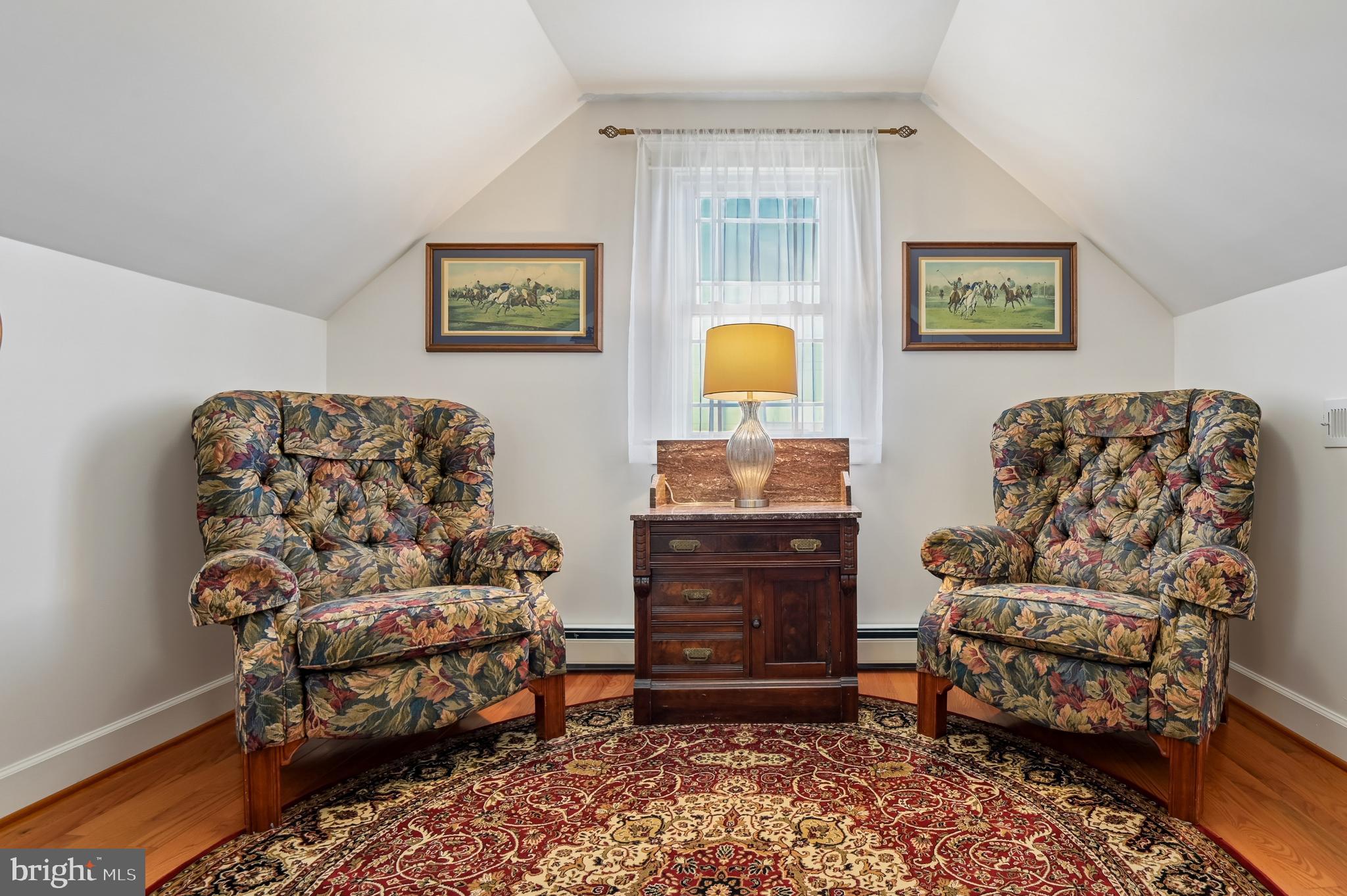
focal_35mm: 16
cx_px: 674
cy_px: 448
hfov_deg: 96.8
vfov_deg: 73.7
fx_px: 598
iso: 160
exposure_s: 1/3.33
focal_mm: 16
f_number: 8
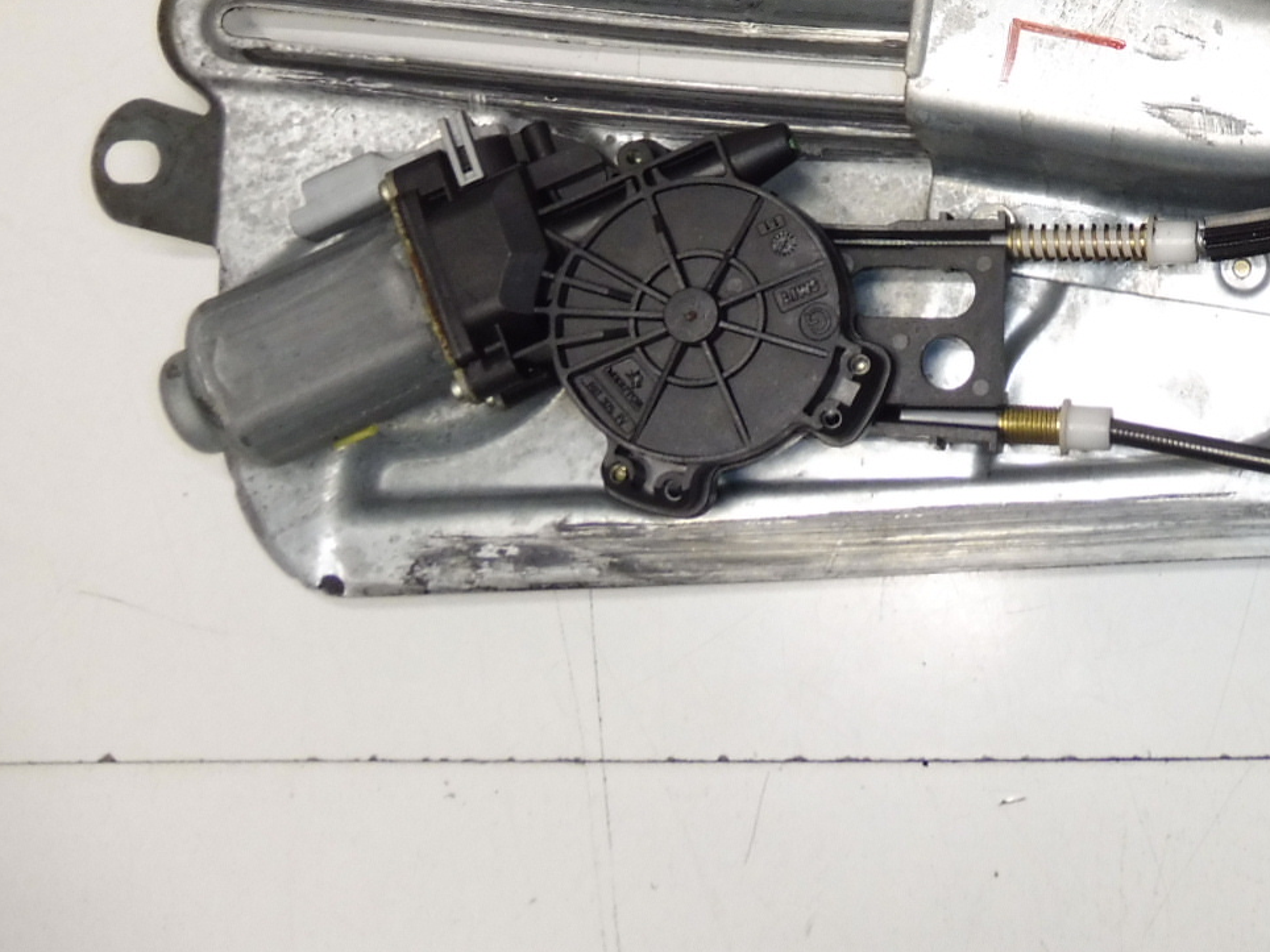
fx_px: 1871
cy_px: 7
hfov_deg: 34.9
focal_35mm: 51
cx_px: 1190
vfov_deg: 27.0
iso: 200
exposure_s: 1/60
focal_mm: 4.3
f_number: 3.5
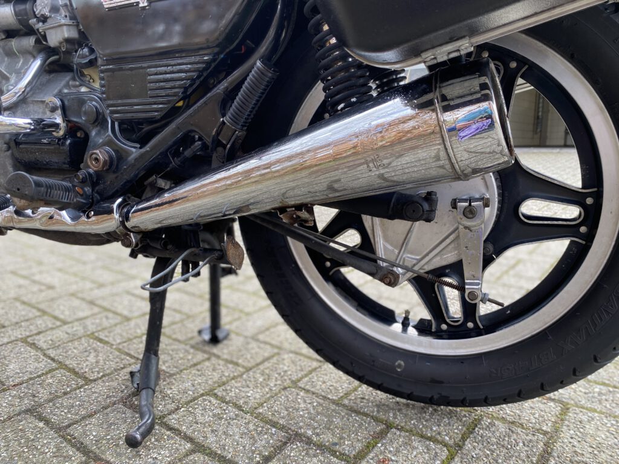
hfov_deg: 67.3
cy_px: 232
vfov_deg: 53.1
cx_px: 310
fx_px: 465
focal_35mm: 26
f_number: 1.8
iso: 32
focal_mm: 4.25
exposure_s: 1/132
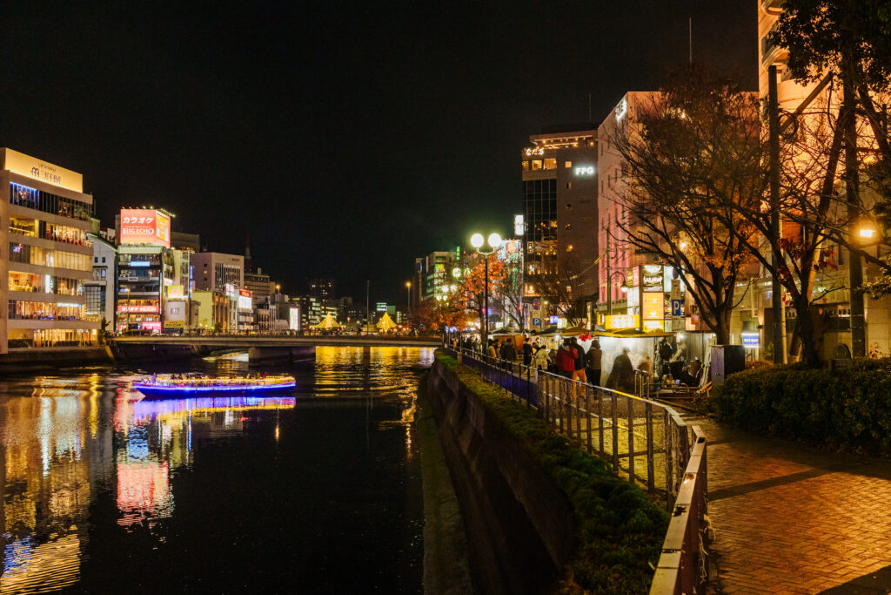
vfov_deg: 35.1
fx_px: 941
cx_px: 446
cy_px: 298
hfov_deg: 50.7
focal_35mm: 38
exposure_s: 1/45
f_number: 4.5
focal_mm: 38
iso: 2500
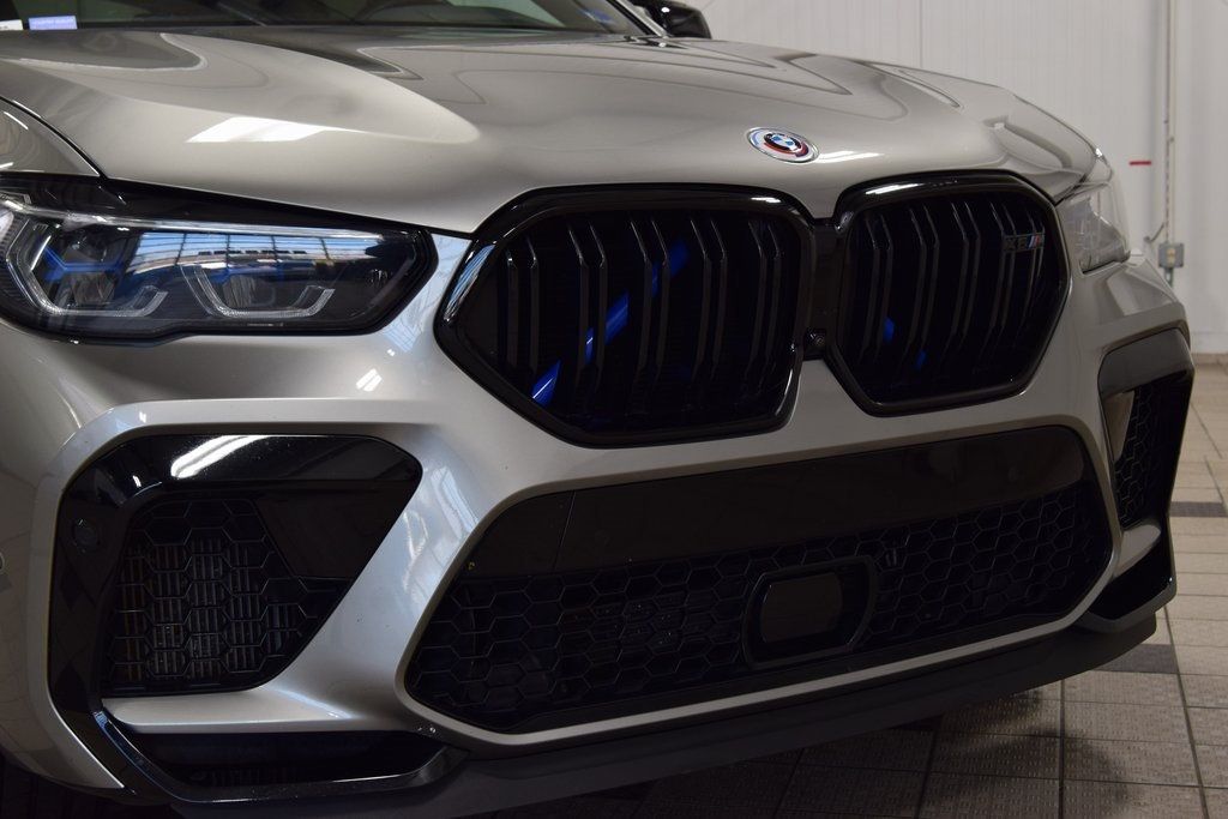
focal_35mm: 54
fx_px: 1842
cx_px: 614
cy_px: 410
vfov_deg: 25.1
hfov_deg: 36.9
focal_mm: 36
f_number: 7.1
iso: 400
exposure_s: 1/30
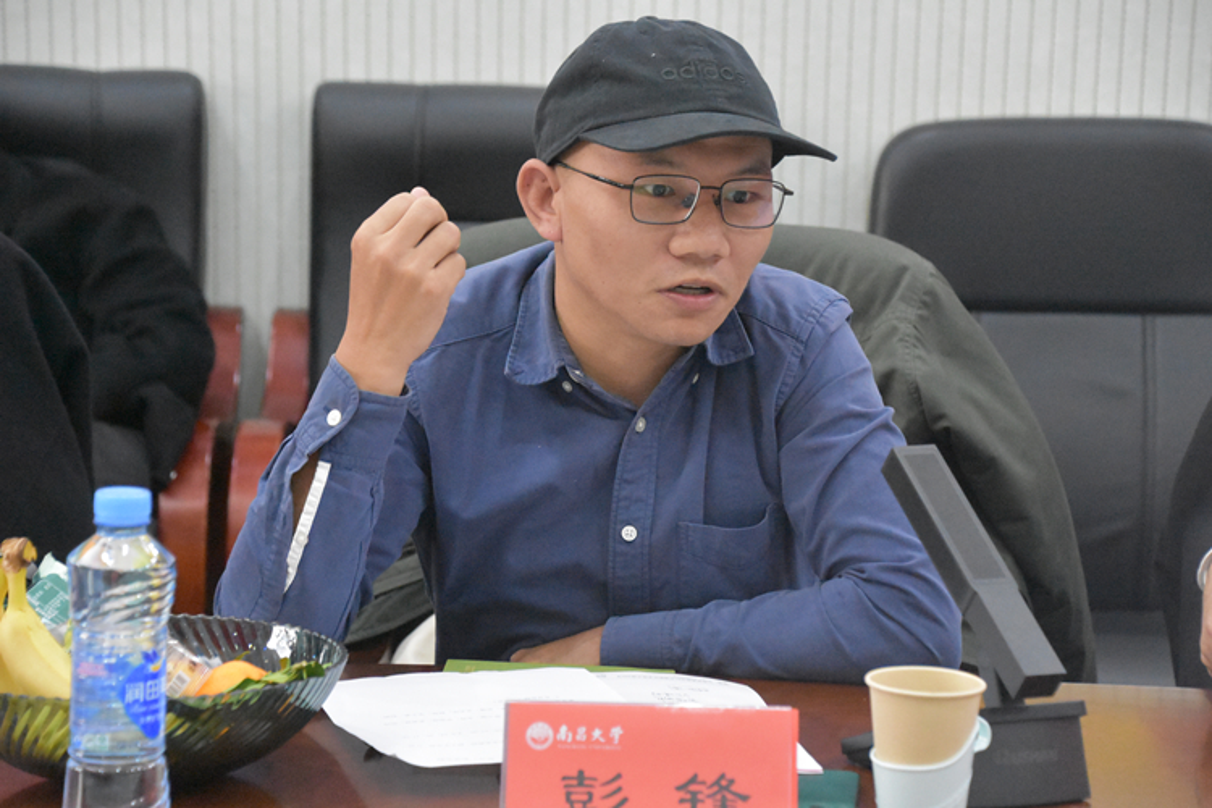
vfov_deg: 11.4
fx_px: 4040
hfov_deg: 17.1
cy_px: 404
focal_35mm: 120
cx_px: 606
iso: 11400
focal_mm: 80
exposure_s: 1/250
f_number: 5.3
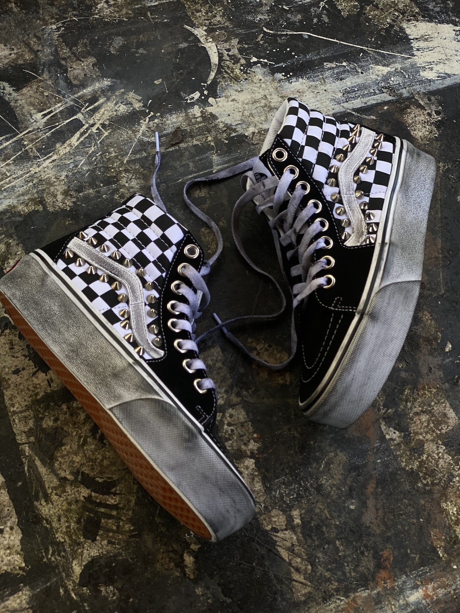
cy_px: 306
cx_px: 230
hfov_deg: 28.0
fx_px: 922
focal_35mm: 52
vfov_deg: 36.8
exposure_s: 1/122
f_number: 2
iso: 40
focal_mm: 6
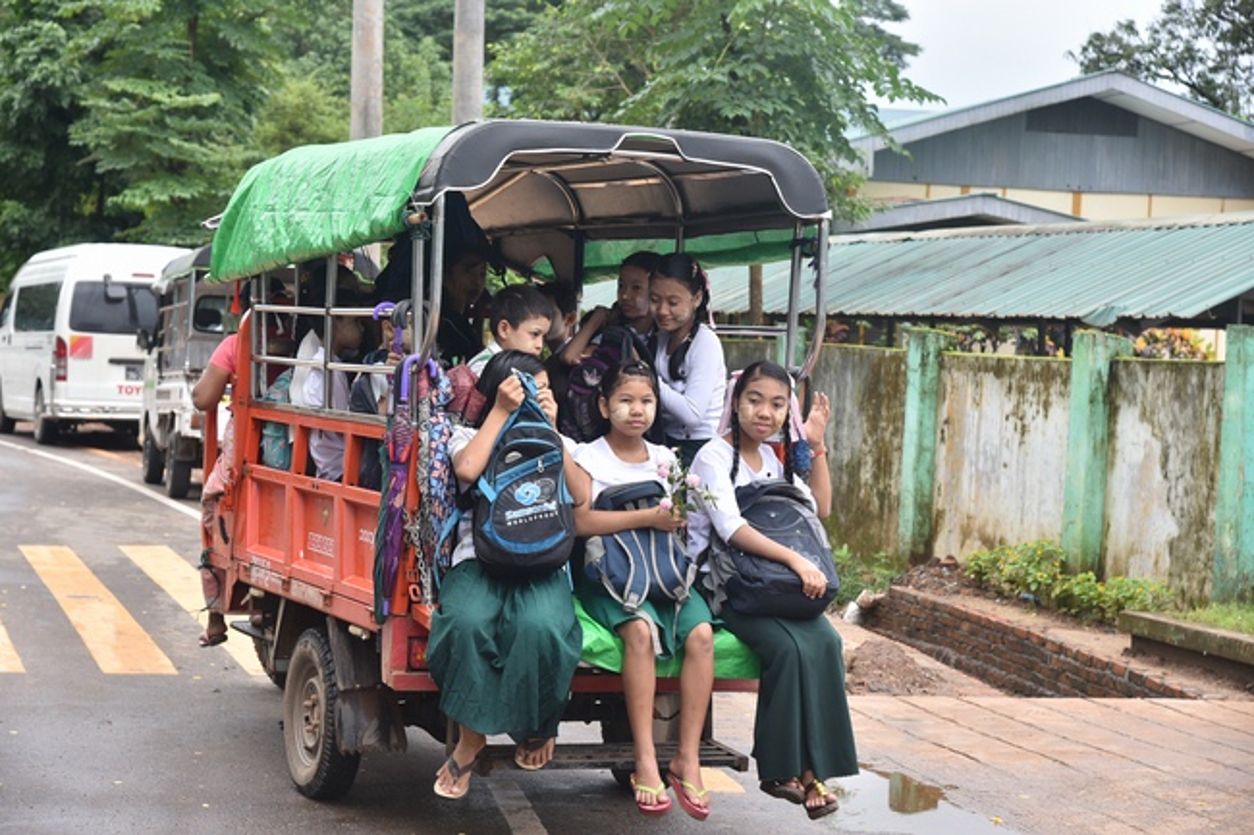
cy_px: 418
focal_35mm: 75
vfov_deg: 18.2
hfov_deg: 27.0
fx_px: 2612
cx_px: 627
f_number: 6.3
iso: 320
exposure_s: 1/250
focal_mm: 75
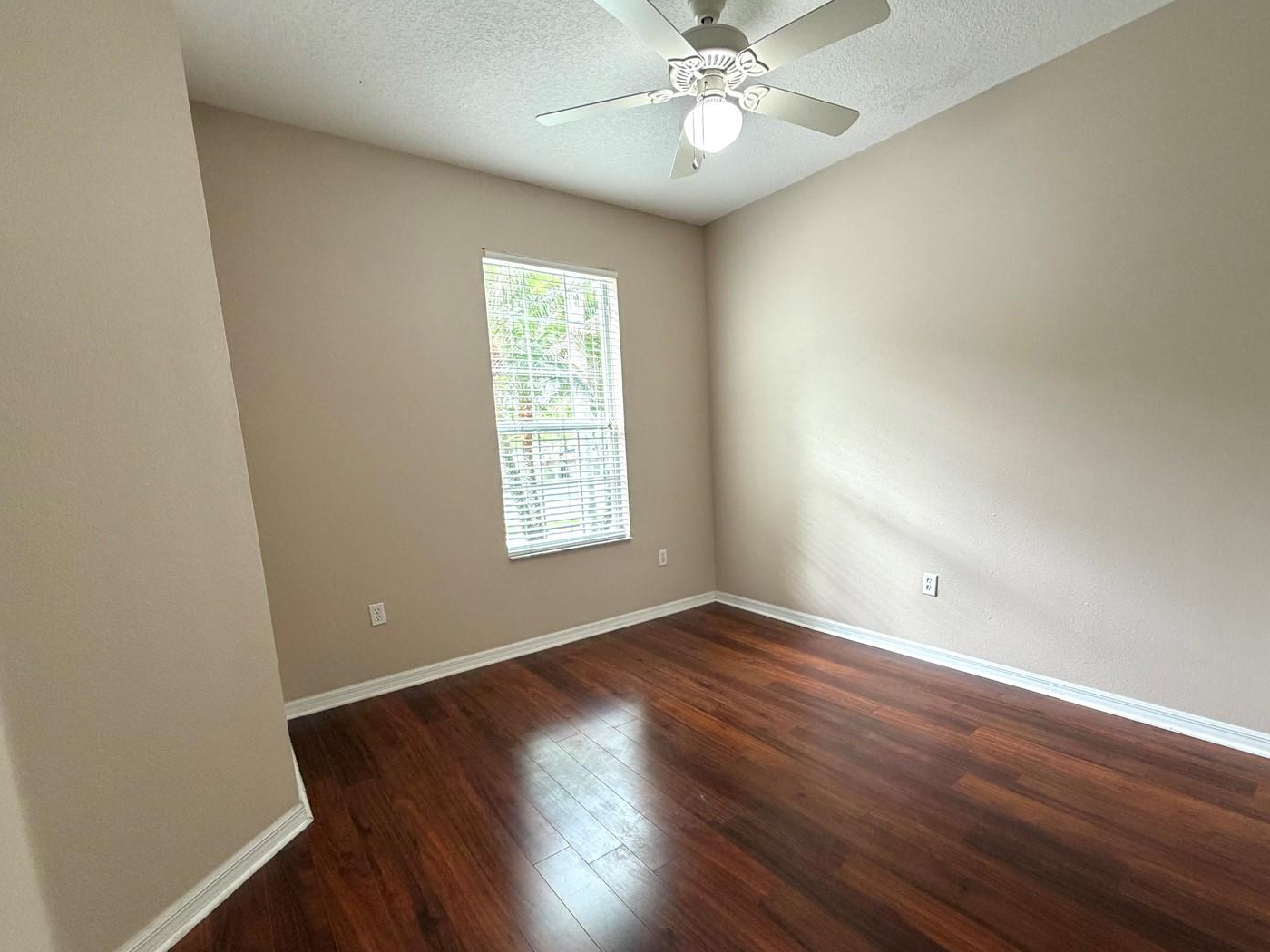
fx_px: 587
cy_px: 526
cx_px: 677
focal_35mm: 16
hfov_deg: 94.4
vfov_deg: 77.9
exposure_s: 1/110
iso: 320
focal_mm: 2.22
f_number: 2.2
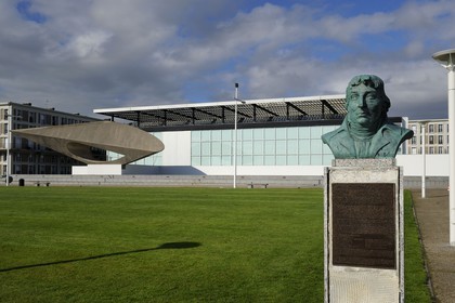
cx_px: 228
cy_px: 152
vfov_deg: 41.1
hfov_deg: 58.7
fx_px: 404
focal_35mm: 32
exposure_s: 1/200
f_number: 18
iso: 200
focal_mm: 32
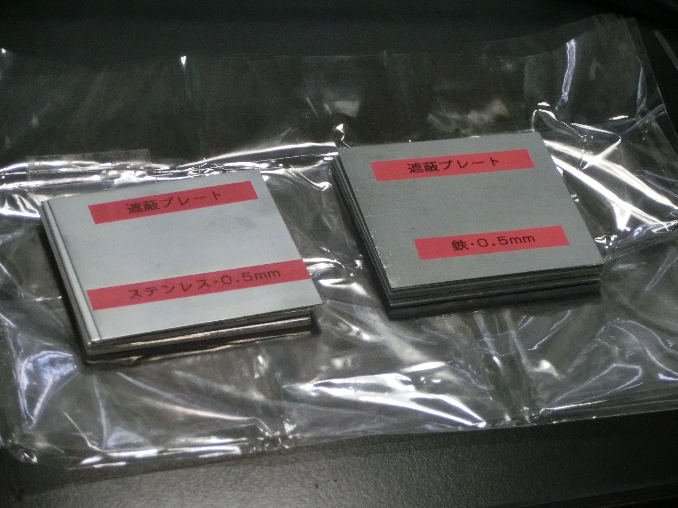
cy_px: 254
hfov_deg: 13.2
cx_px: 339
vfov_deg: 9.9
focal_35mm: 150
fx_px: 2938
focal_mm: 26.72
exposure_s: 1/125
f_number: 5.7
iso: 800
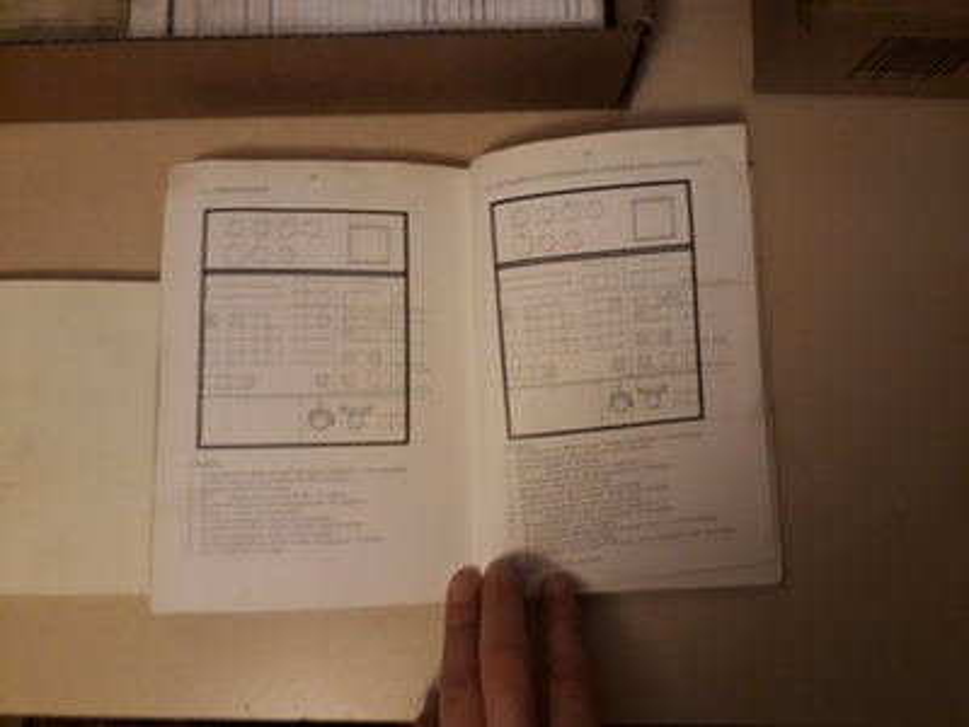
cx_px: 484
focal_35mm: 27
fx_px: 756
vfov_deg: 51.4
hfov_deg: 65.3
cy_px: 364
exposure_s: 1/24
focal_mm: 3.6
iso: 160
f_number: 1.9
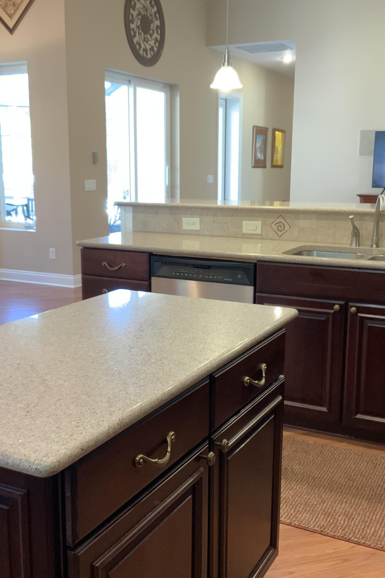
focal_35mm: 41
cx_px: 188
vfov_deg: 47.4
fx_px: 658
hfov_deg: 32.6
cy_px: 293
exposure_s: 1/40
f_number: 1.8
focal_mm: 3
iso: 250
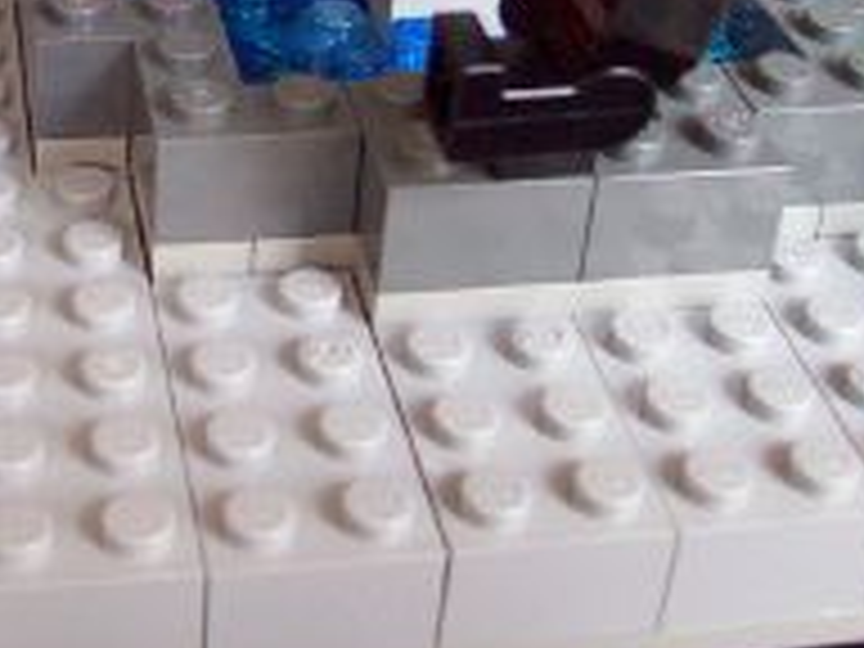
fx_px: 1872
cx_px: 171
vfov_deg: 19.1
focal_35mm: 75
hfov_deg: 25.5
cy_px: -2
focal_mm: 6
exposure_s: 1/8
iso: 160
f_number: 2.7
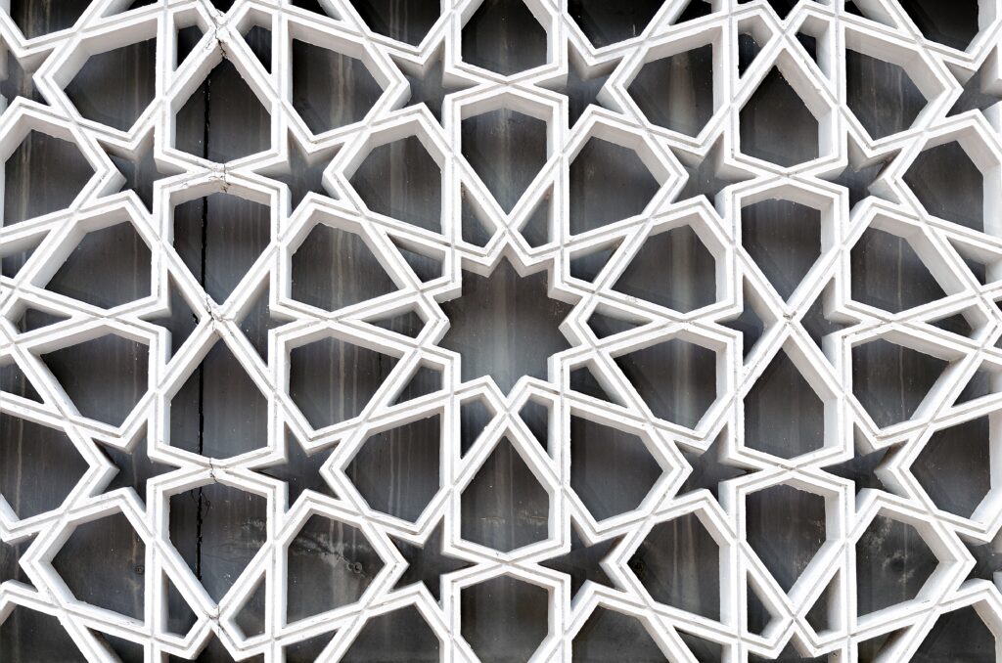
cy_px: 332
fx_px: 1875
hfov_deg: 29.9
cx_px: 501
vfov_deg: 20.1
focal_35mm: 68
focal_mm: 45
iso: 100
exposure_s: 1/45
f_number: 6.7
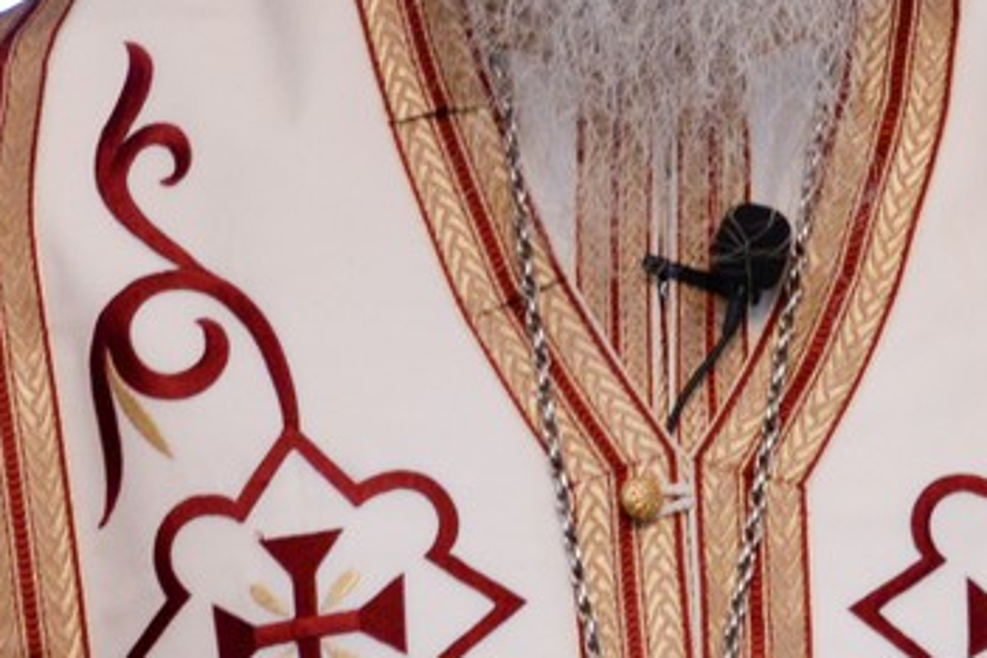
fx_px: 14968
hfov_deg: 3.8
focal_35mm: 546
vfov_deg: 2.5
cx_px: 557
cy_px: 163
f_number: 5.3
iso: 1600
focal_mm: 100
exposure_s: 1/80
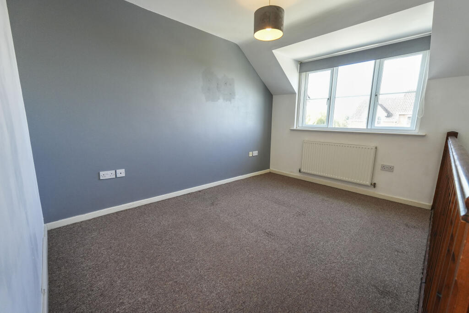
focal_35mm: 15
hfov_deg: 100.4
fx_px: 195
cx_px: 234
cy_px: 156
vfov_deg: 77.3
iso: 640
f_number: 4
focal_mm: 10
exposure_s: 1/160
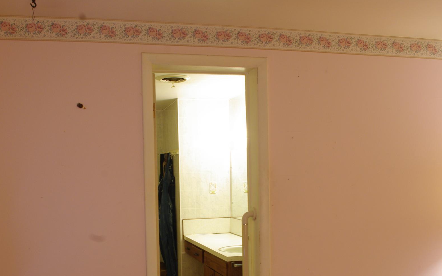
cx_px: 188
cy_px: 191
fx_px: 482
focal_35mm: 40
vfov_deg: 31.6
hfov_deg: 49.1
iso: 200
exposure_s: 1
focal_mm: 20
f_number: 6.7
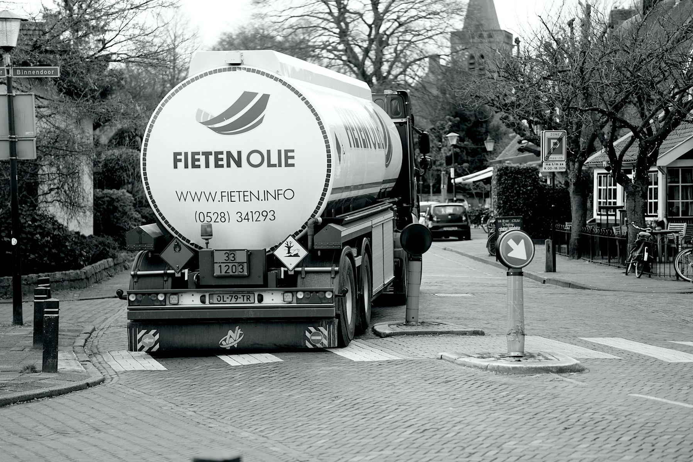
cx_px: 356
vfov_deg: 14.5
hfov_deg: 21.7
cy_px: 227
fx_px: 1809
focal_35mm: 94
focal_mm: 56
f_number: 1.4
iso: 125
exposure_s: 1/2500
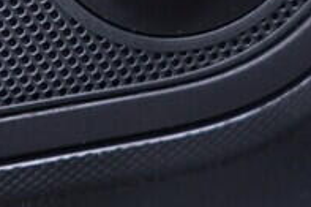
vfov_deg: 7.2
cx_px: 85
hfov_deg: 11.0
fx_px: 1614
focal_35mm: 187
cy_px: -100
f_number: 2.8
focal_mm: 24
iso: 320
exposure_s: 1/40
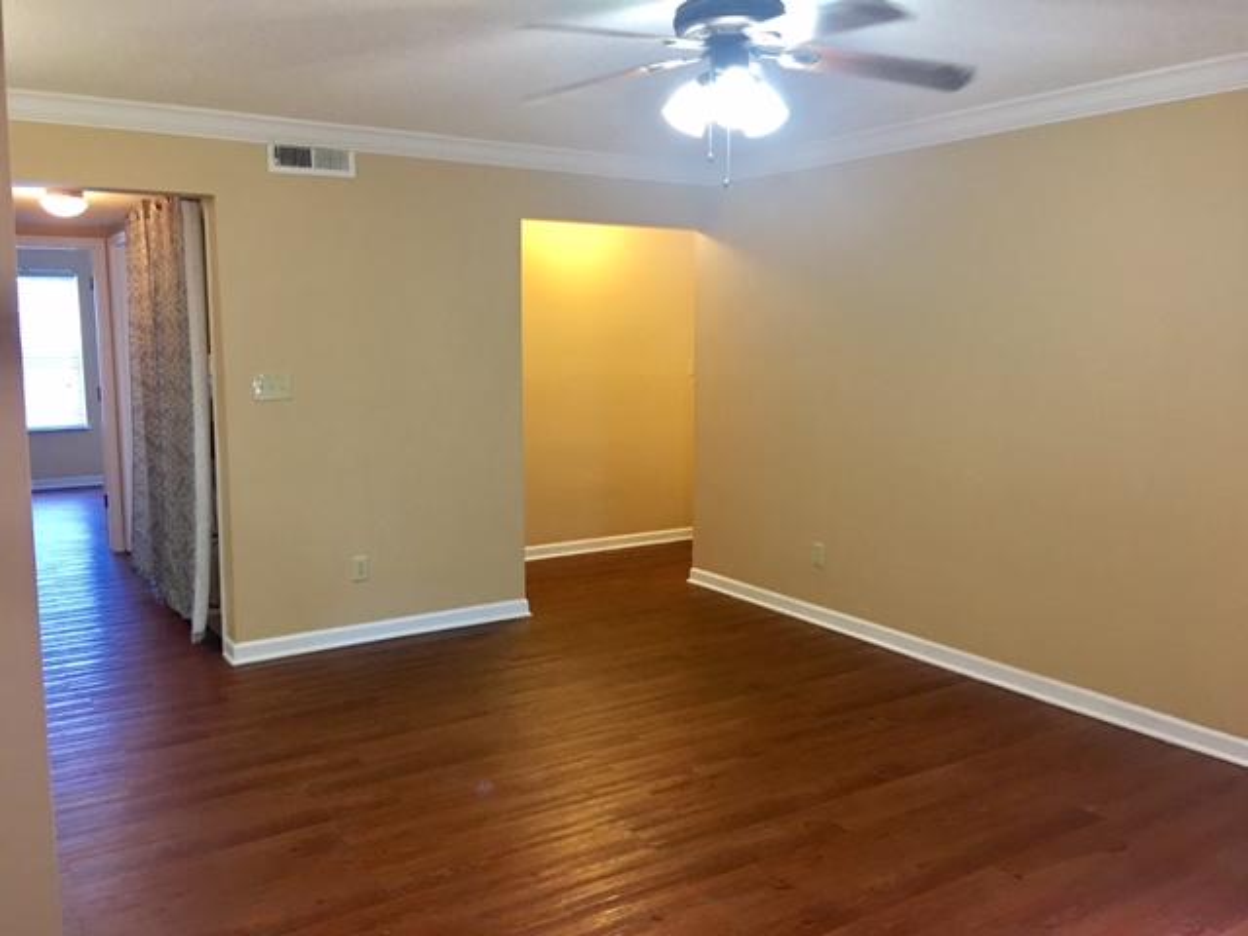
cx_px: 624
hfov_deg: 61.7
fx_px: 1046
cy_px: 468
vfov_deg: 48.2
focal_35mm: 29
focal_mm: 4.15
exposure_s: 1/15
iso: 100
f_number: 2.2
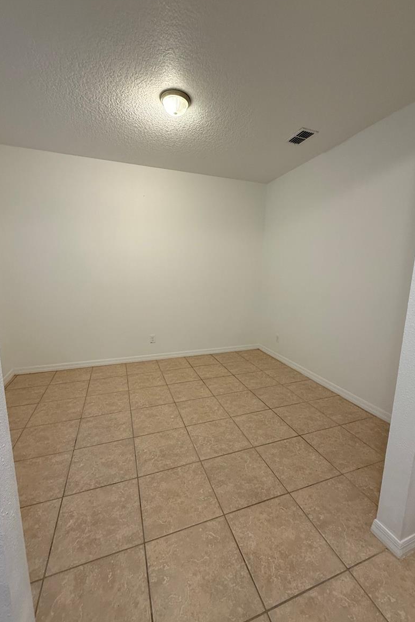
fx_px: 259
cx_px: 212
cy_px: 313
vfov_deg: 100.4
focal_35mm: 15
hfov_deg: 77.3
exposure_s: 1/60
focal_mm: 2.22
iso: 250
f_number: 2.2
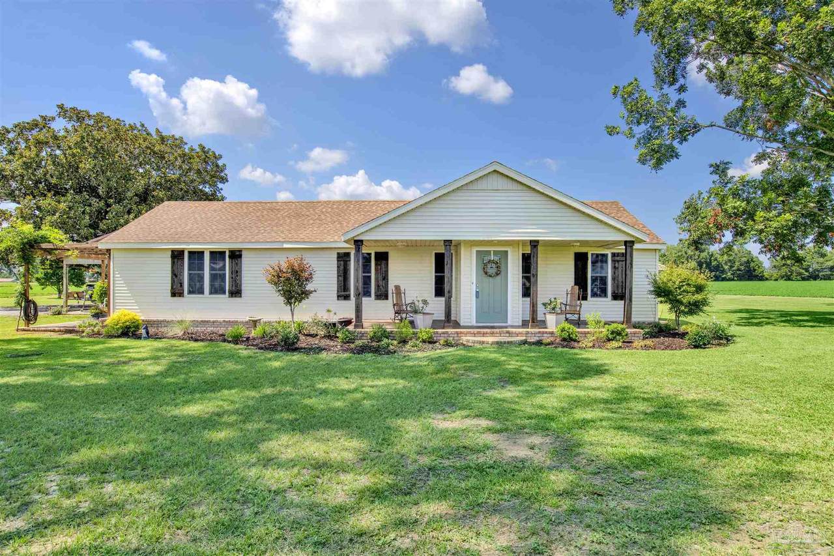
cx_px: 417
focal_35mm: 19
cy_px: 278
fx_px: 440
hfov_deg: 86.9
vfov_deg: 64.5
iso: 200
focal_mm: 19
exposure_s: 1/320
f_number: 10
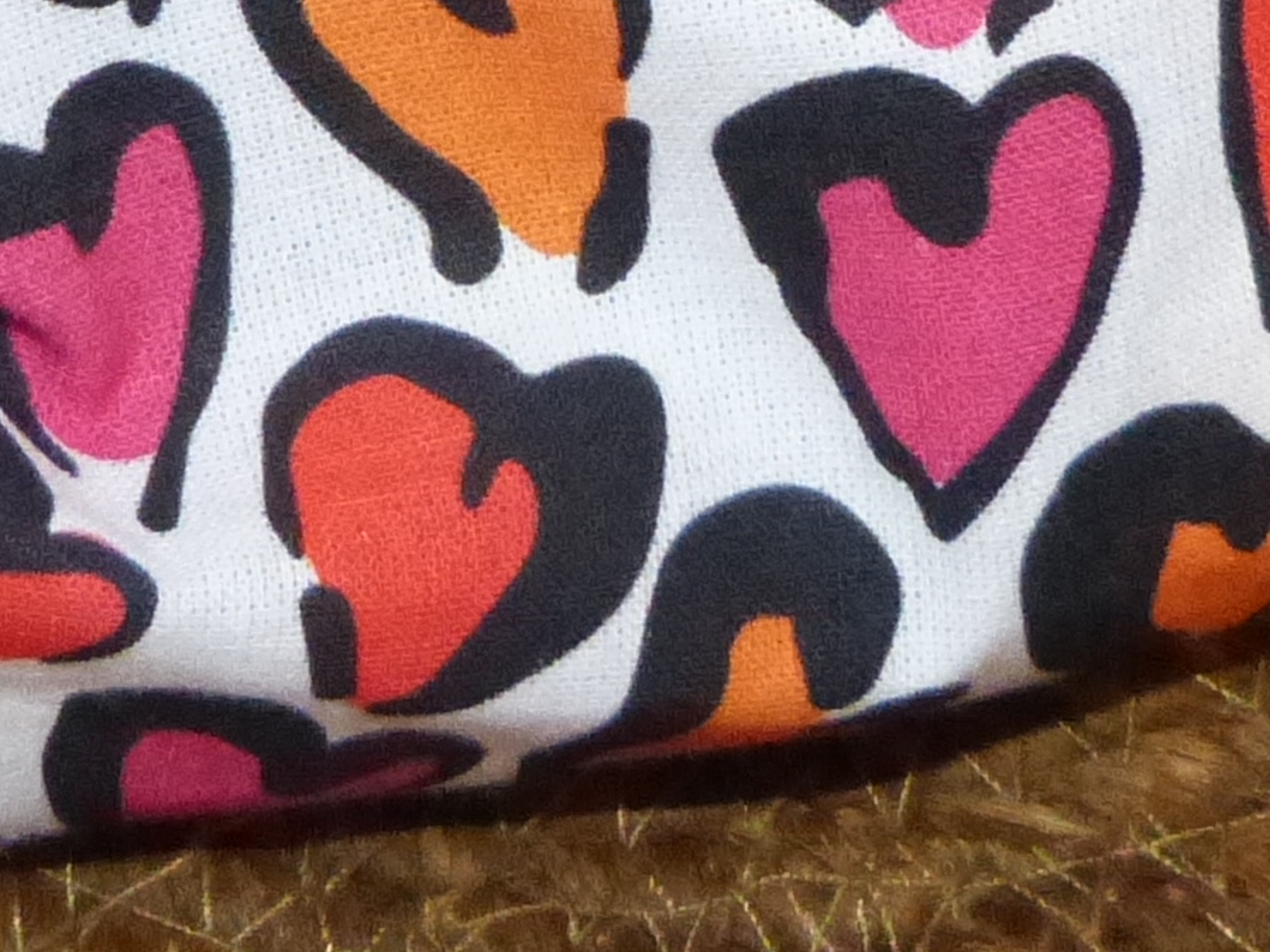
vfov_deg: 11.0
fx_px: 4696
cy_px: -646
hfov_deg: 15.3
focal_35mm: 128
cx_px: 334
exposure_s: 1/15
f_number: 2.8
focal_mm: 4.5
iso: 800
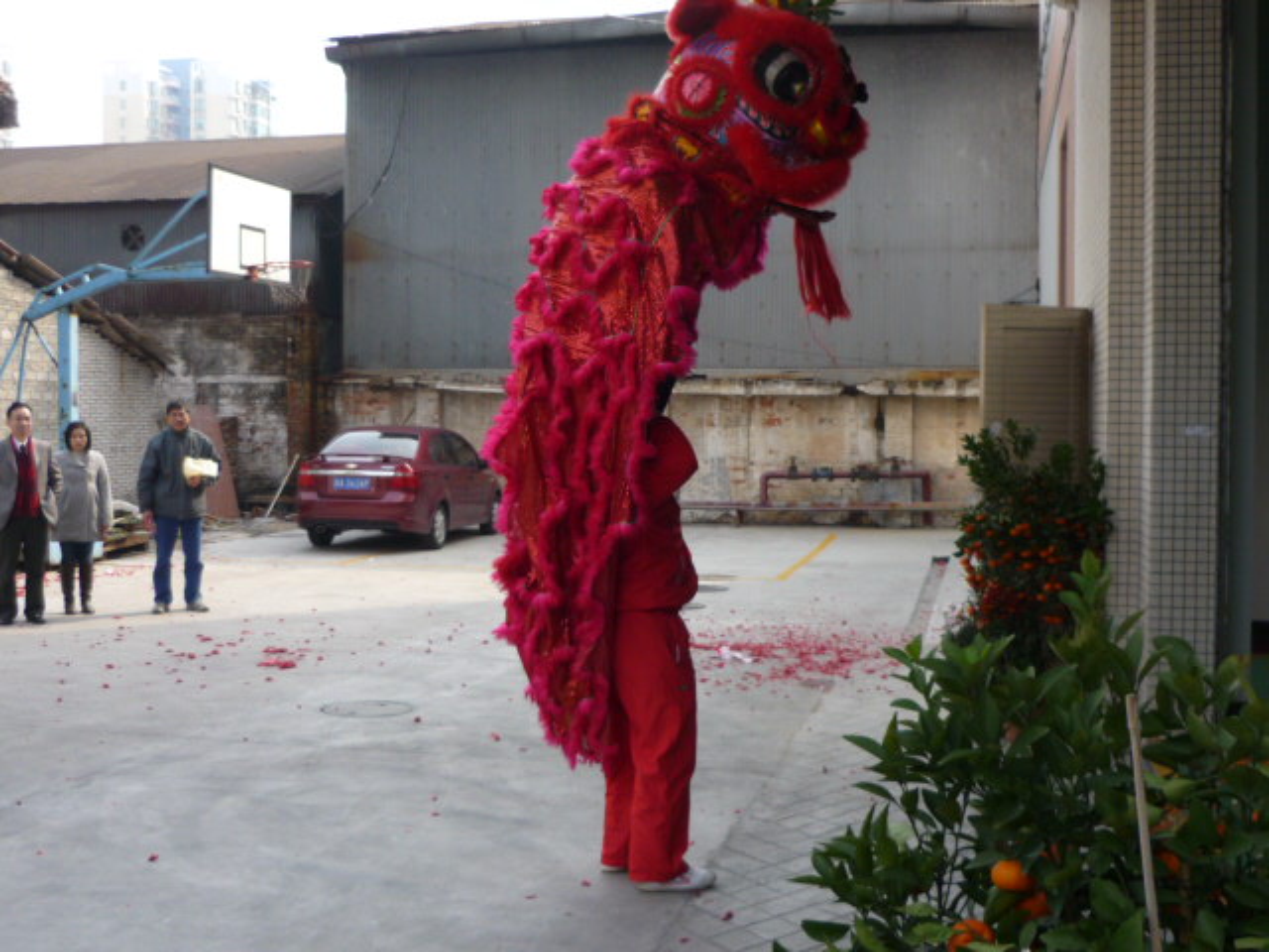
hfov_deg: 43.9
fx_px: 1576
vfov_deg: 33.6
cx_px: 634
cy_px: 476
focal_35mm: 43
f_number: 2.8
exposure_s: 1/320
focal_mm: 5.5
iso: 100
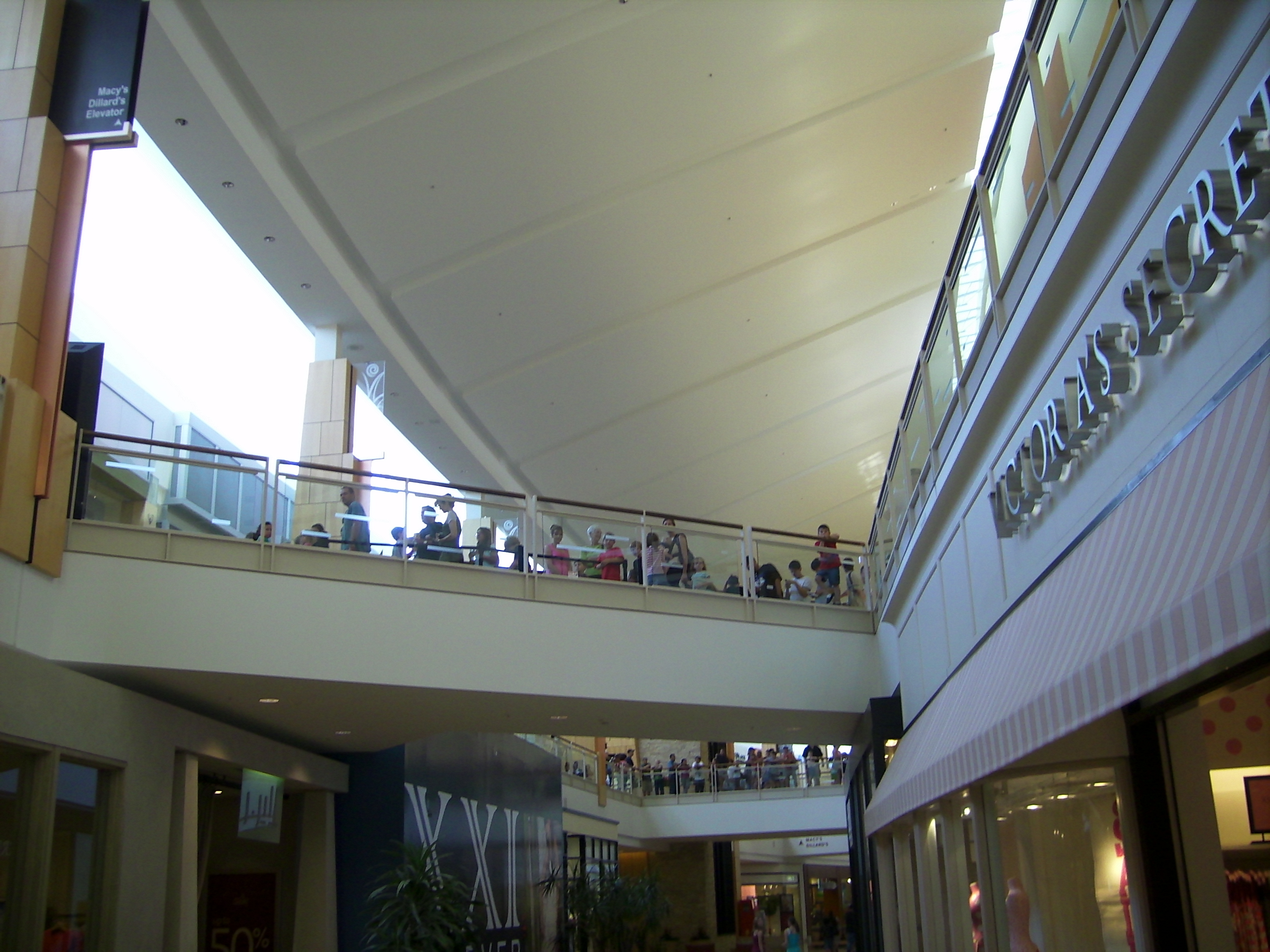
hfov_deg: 56.8
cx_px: 635
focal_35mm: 32
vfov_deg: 44.2
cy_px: 476
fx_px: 1174
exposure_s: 1/52
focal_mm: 5.99
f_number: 2.9
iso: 50
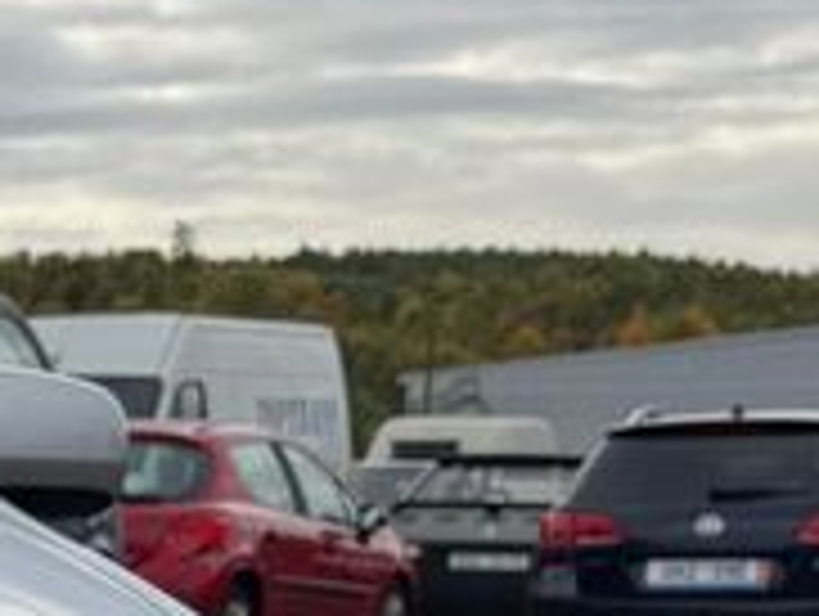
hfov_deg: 12.3
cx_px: -972
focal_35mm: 135
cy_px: 1012
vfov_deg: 10.5
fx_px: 3198
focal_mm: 6.76
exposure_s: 1/4405
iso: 80
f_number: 1.78
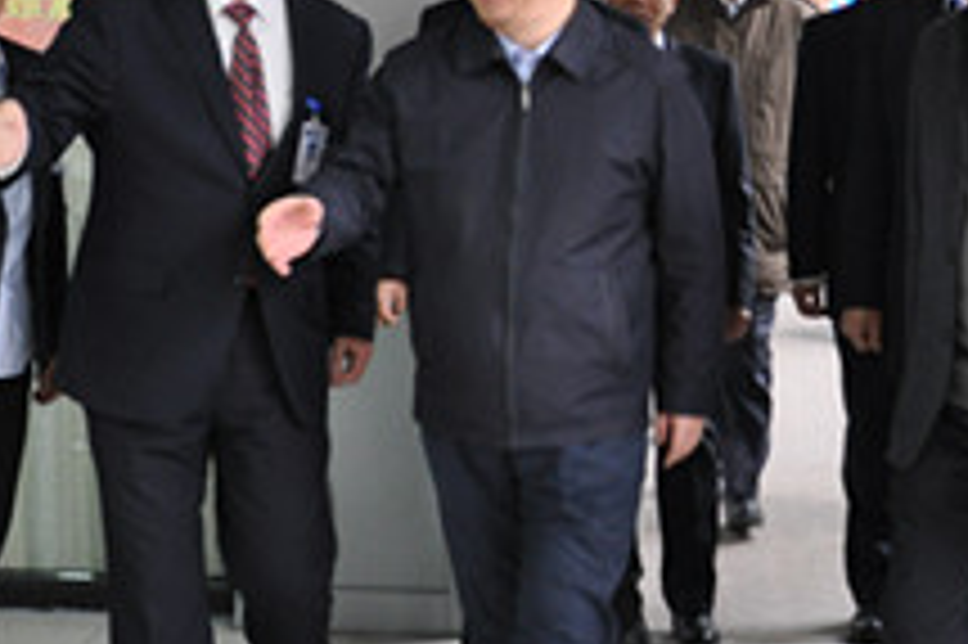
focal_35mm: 92
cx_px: 576
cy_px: 189
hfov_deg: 22.1
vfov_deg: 14.8
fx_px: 2472
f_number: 3.8
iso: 800
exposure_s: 1/40
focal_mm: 22
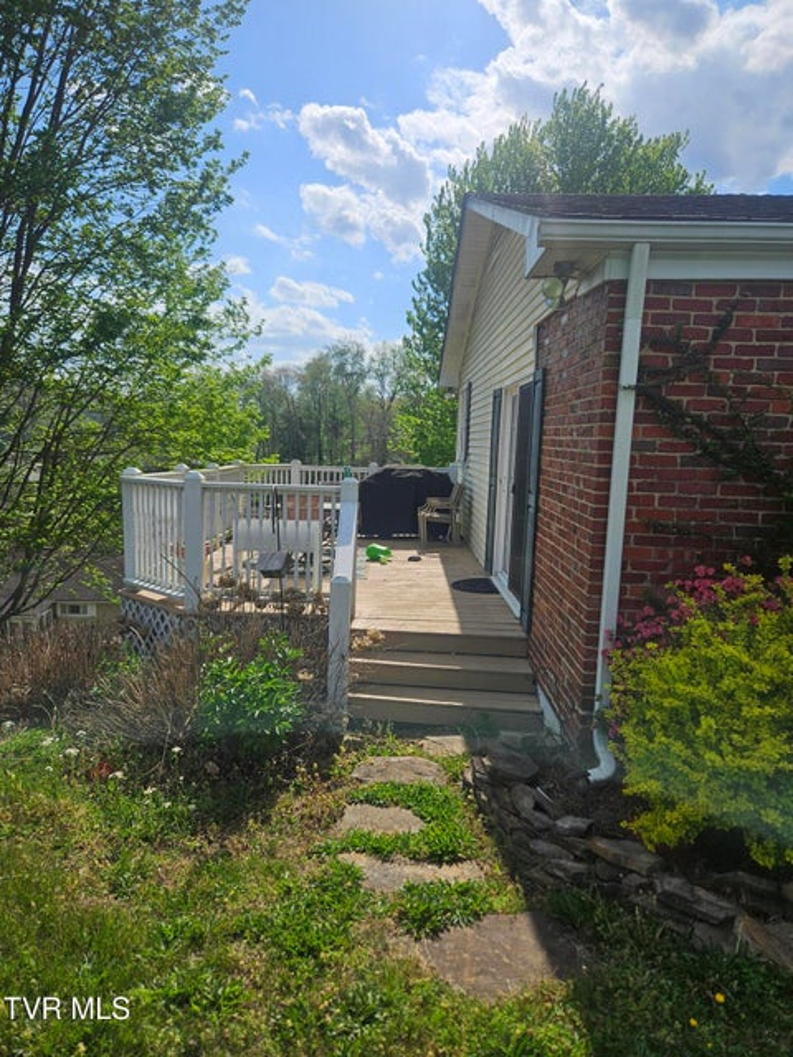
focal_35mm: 23
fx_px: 703
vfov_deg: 73.9
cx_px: 396
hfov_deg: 58.9
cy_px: 528
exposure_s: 1/3521
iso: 25
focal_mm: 5.4
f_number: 1.8
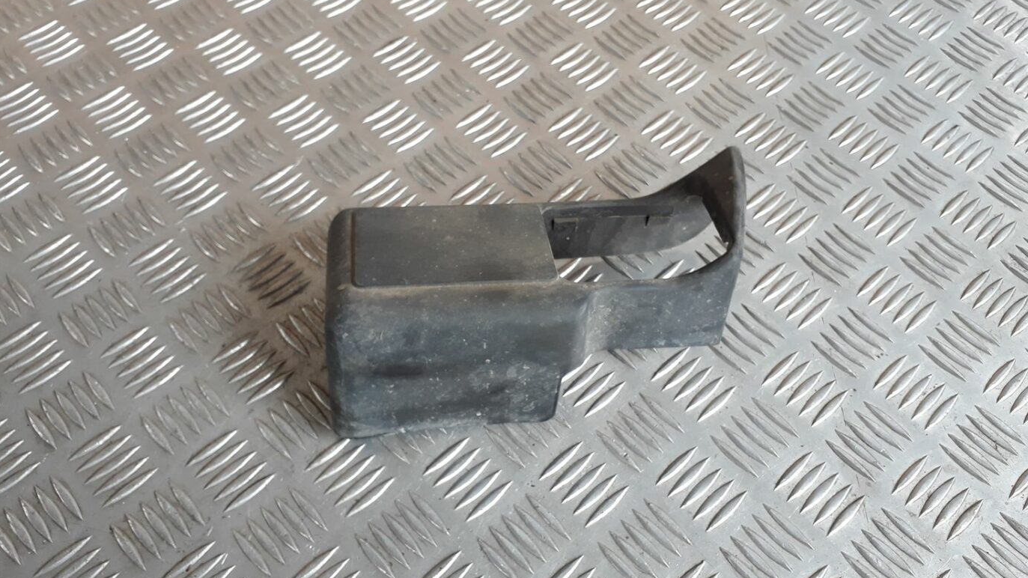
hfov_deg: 64.3
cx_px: 510
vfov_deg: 38.9
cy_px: 316
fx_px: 818
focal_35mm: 30
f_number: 1.9
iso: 64
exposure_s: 1/33
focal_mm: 3.6
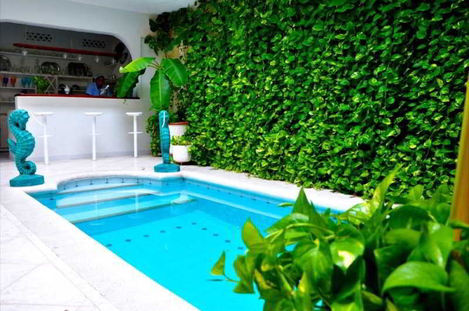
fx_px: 410
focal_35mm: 32
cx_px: 234
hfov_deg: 59.6
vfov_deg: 41.5
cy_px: 156
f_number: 6.3
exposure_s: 1/50
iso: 320
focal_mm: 21
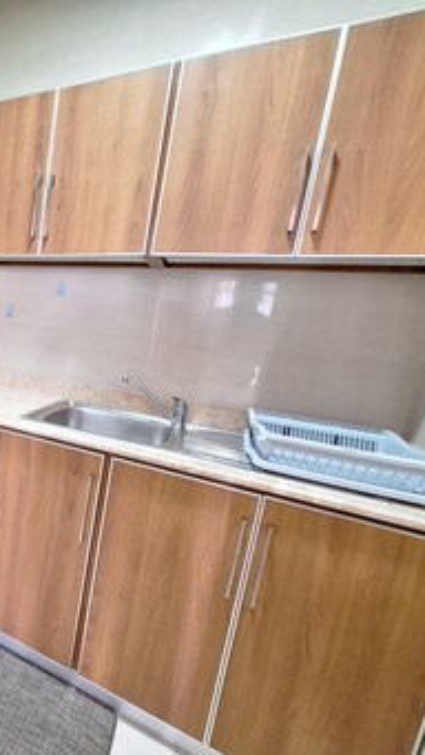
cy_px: 378
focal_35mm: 19
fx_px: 380
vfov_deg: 89.6
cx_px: -39
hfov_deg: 44.8
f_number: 2.2
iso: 320
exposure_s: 1/25
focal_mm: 1.74
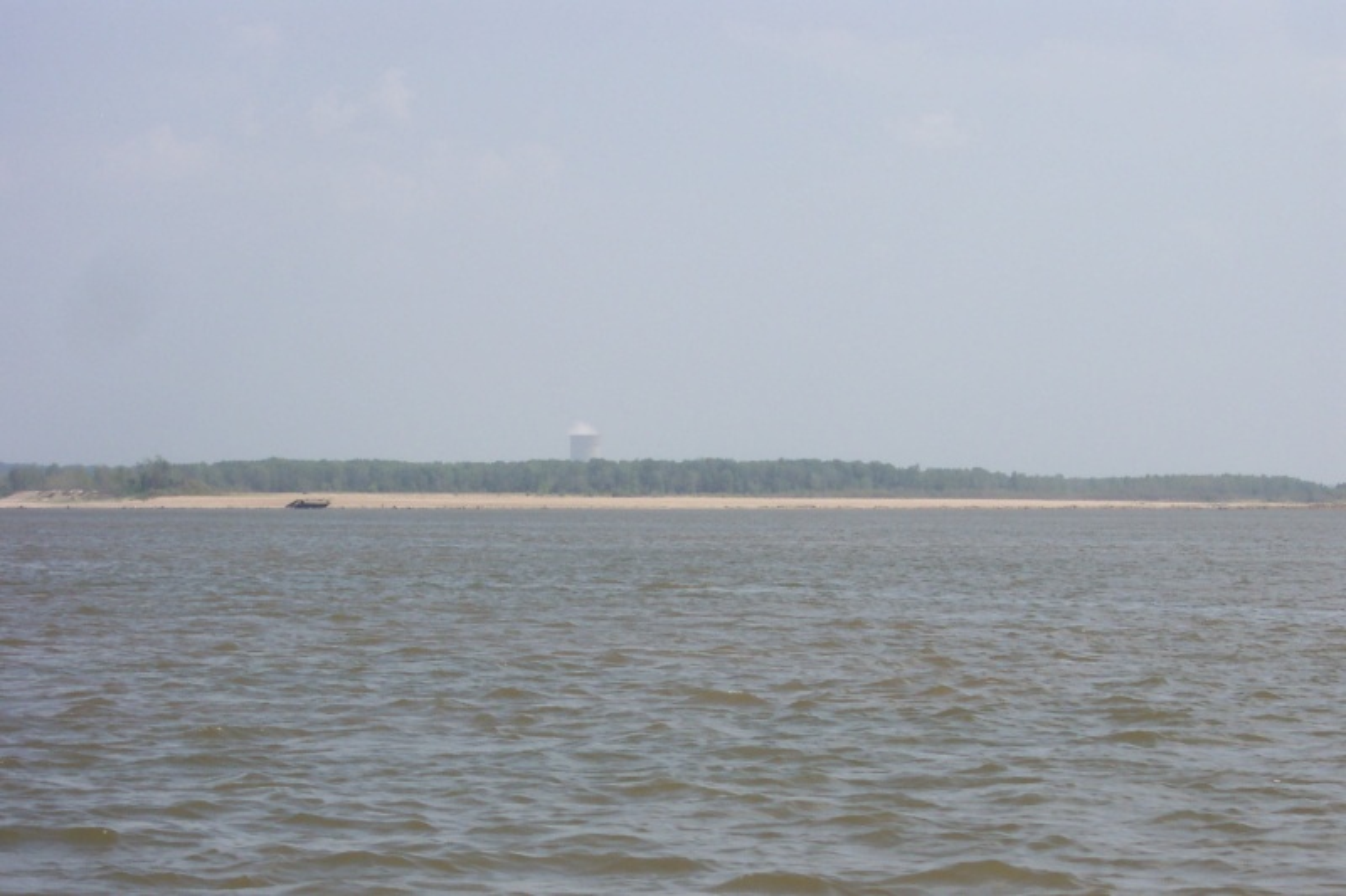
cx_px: 673
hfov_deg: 18.0
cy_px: 448
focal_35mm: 114
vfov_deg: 12.0
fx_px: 4261
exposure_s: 1/350
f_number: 8
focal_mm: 24
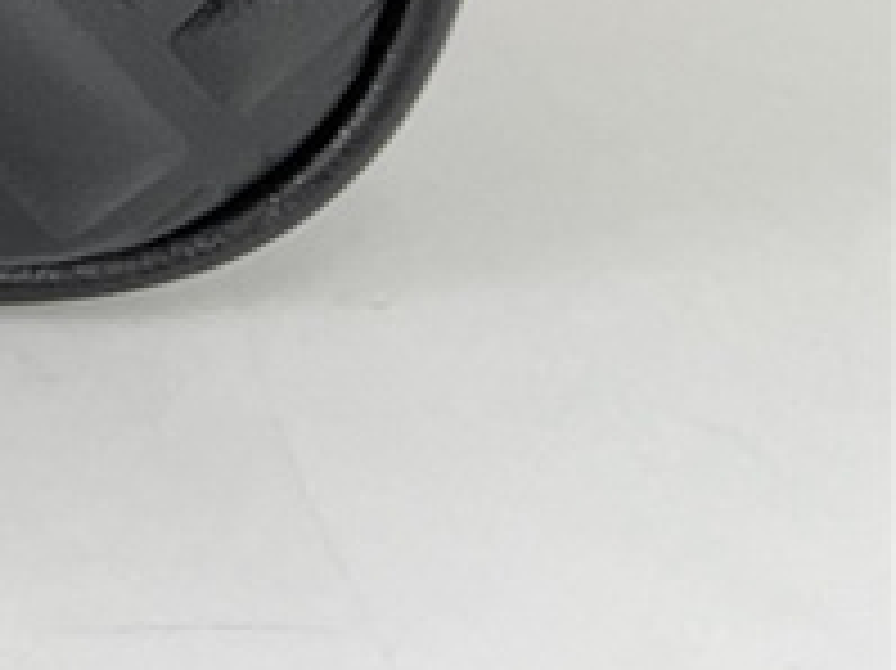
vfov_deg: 8.5
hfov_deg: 9.7
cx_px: -1801
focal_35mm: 157
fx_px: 4061
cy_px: -994
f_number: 1.6
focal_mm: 4.2
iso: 80
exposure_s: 1/100
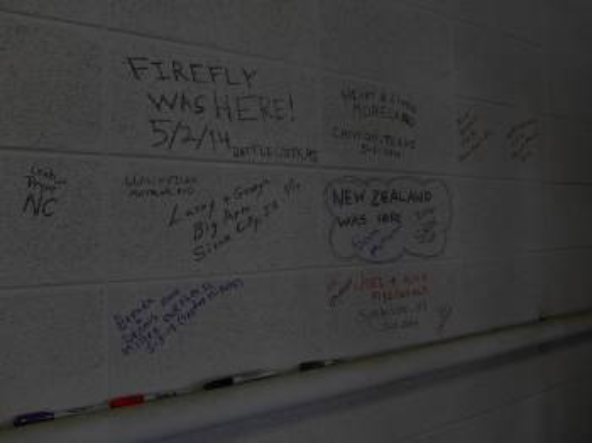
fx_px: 444
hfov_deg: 67.3
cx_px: 296
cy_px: 222
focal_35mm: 26
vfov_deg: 53.0
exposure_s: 1/30
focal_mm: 4.7
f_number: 3.4
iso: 80
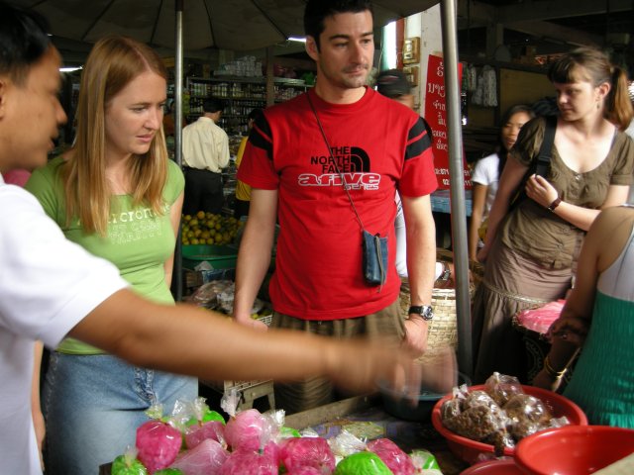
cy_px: 238
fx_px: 659
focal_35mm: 36
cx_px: 317
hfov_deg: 51.4
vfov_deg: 39.7
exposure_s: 1/13.6
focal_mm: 7.5
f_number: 2.7
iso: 64
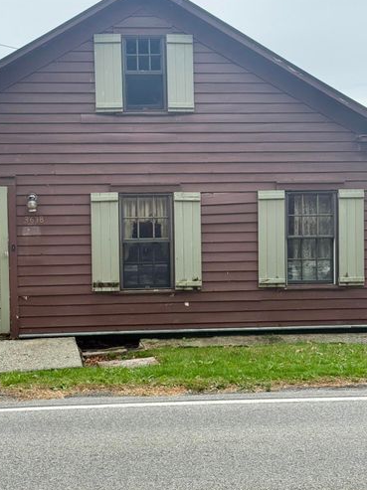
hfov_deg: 22.5
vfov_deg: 29.8
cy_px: 270
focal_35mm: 65
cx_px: 138
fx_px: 920
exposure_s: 1/1931
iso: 100
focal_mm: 6.76
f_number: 1.78
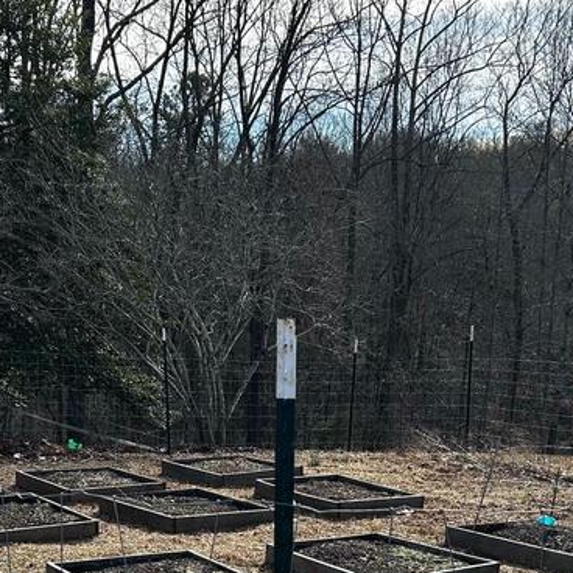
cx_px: 285
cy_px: 519
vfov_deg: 26.0
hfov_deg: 26.9
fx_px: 1199
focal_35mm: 64
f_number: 1.5
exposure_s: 1/1344
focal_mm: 5.7
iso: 50
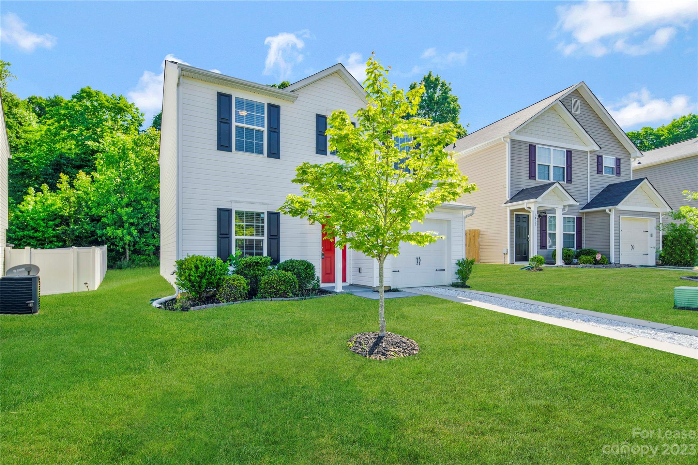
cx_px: 349
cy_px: 232
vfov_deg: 70.4
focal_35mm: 17
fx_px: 329
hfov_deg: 93.3
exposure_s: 1/200
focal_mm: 17
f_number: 7.1
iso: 160
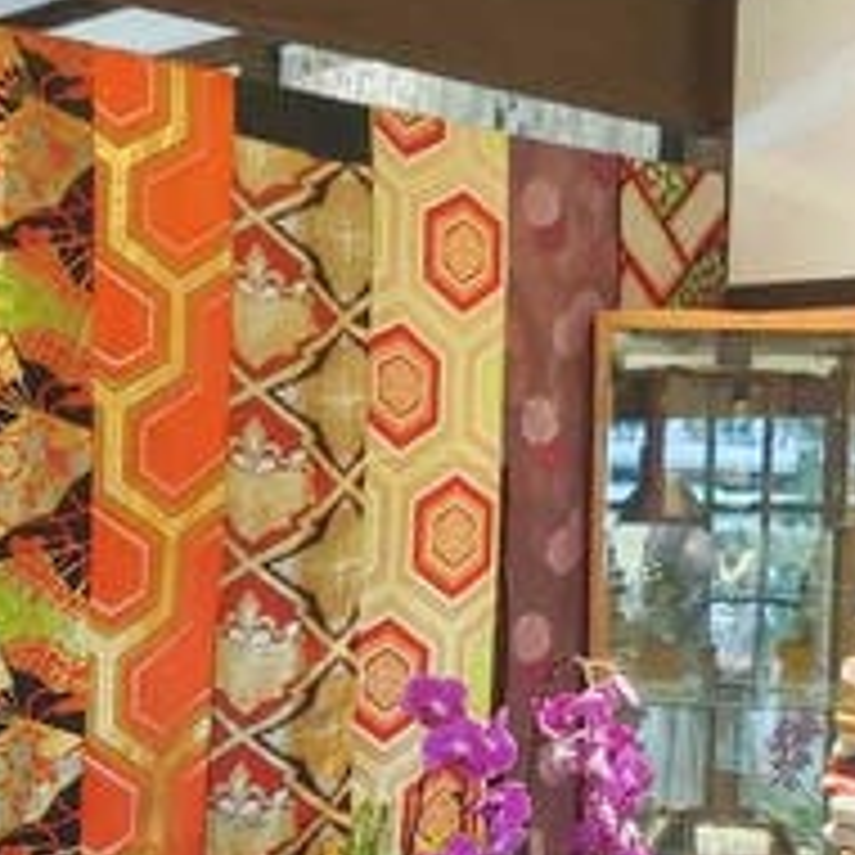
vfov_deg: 25.5
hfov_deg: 25.6
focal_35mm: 67
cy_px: 590
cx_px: 302
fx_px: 1872
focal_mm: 2.03
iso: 400
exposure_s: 1/30
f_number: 1.8
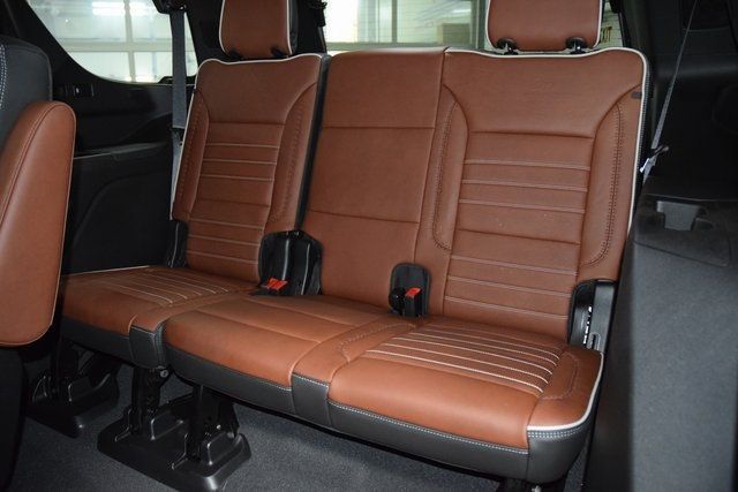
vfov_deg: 48.0
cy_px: 246
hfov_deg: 67.4
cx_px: 369
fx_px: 554
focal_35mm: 27
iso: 3200
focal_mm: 18
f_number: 3.5
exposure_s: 1/60
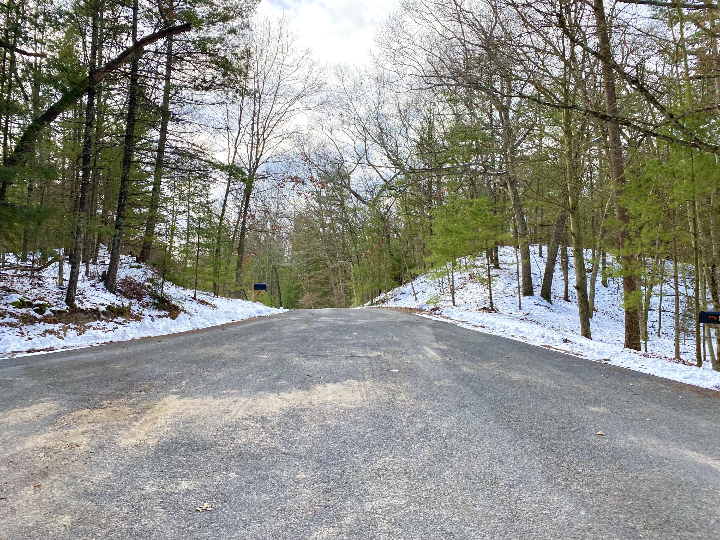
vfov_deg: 53.1
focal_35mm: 26
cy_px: 270
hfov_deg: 67.3
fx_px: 541
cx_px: 360
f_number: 1.8
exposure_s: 1/715
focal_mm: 4.25
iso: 32
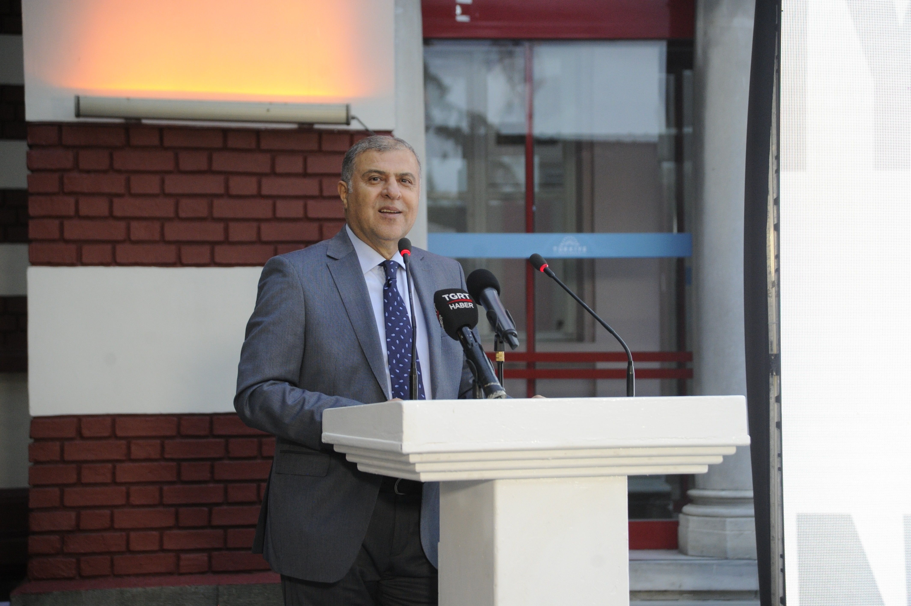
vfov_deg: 16.1
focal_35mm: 85
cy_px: 303
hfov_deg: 23.9
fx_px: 2150
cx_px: 456
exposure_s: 1/320
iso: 4000
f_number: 4
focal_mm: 85
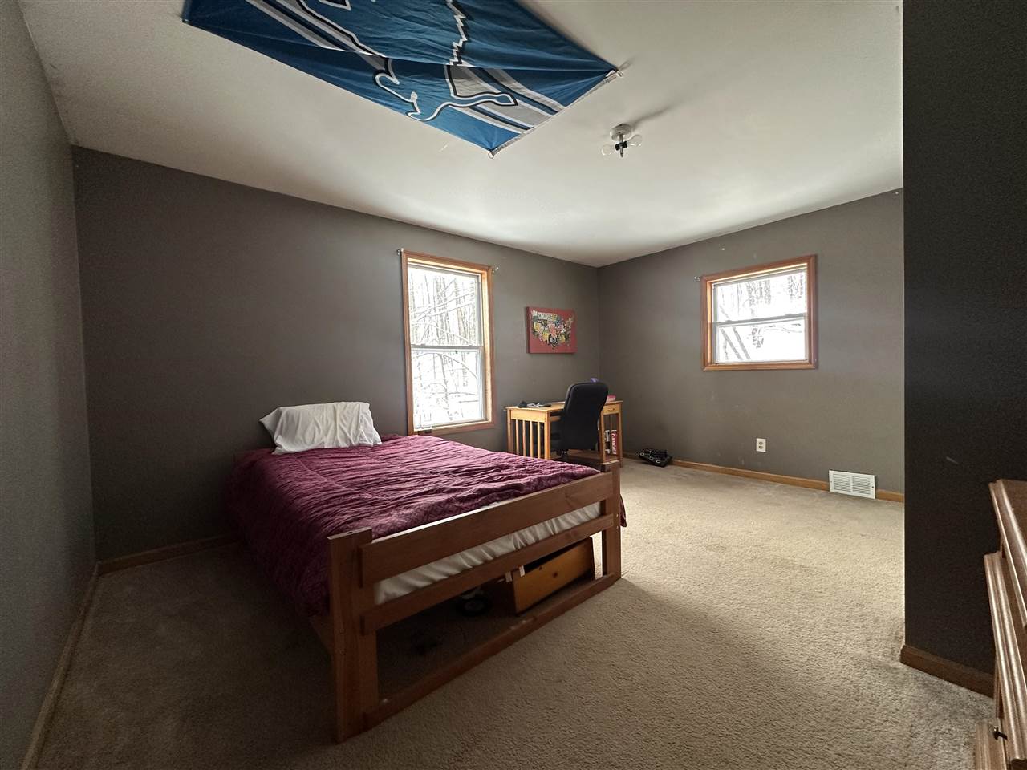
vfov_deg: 85.7
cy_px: 385
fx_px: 415
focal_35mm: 14
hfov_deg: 102.1
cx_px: 514
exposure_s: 1/60
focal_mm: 2.22
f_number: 2.2
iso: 250
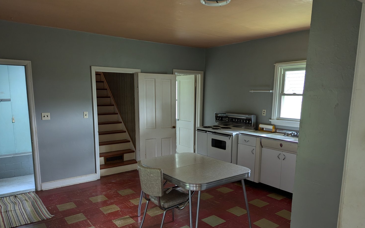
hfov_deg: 70.4
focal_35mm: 26
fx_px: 259
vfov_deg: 47.4
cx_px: 184
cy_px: 134
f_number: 1.85
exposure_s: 1/29.7
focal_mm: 6.81
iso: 143
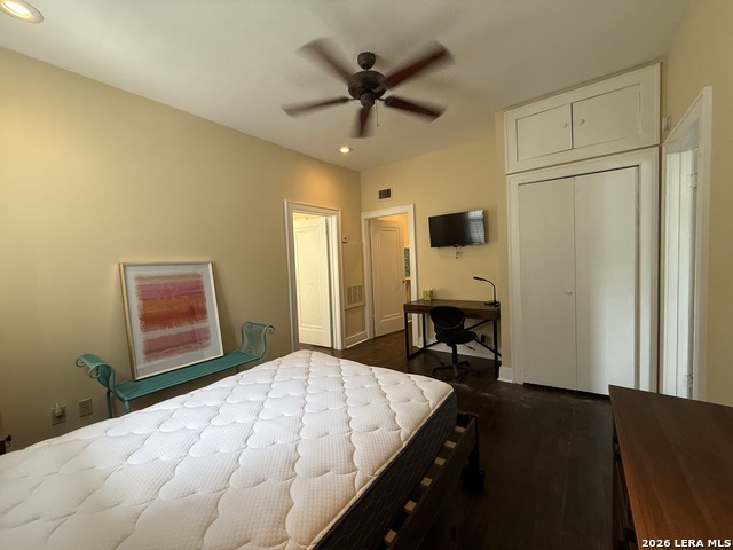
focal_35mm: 14
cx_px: 366
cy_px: 275
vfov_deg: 85.7
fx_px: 296
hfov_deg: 102.1
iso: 200
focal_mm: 2.22
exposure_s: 1/60
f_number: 2.2
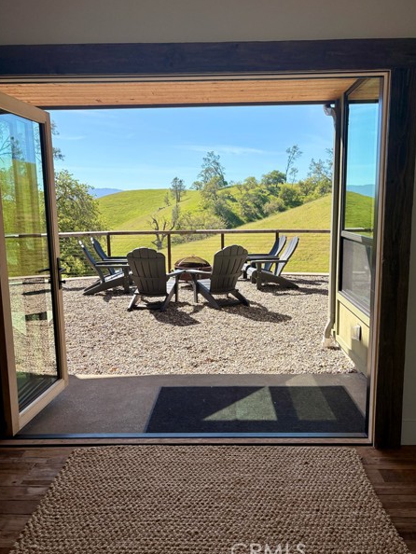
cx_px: 218
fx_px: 448
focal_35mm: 28
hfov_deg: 49.8
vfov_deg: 63.4
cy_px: 267
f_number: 1.6
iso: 50
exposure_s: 1/2141
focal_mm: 5.96
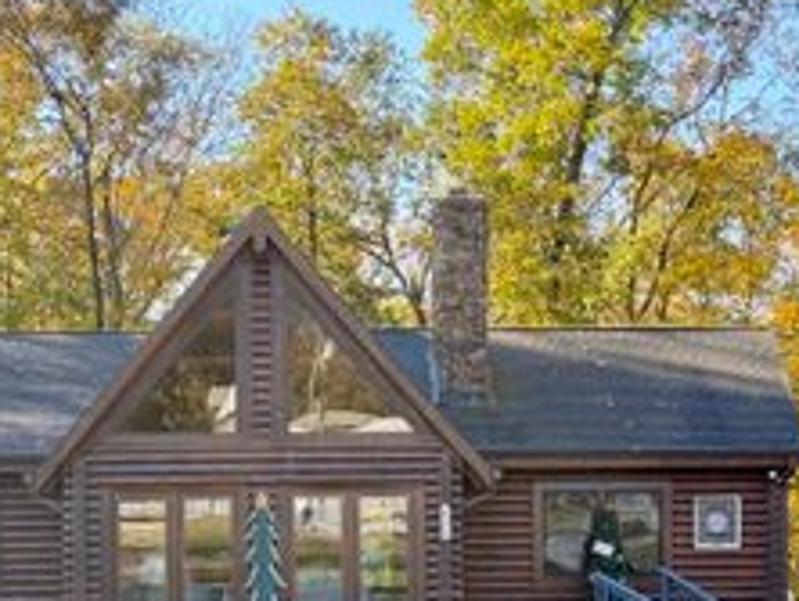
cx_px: 297
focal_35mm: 93
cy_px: 470
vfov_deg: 15.8
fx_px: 2149
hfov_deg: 21.0
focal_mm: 6.76
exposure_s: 1/315
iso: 100
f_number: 1.78
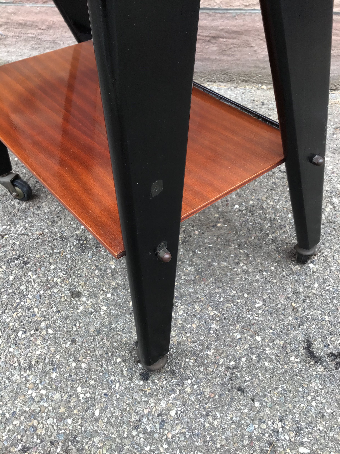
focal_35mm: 31
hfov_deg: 45.4
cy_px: 227
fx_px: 406
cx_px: 170
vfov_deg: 58.4
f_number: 2.4
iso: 25
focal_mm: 3.3
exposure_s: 1/100
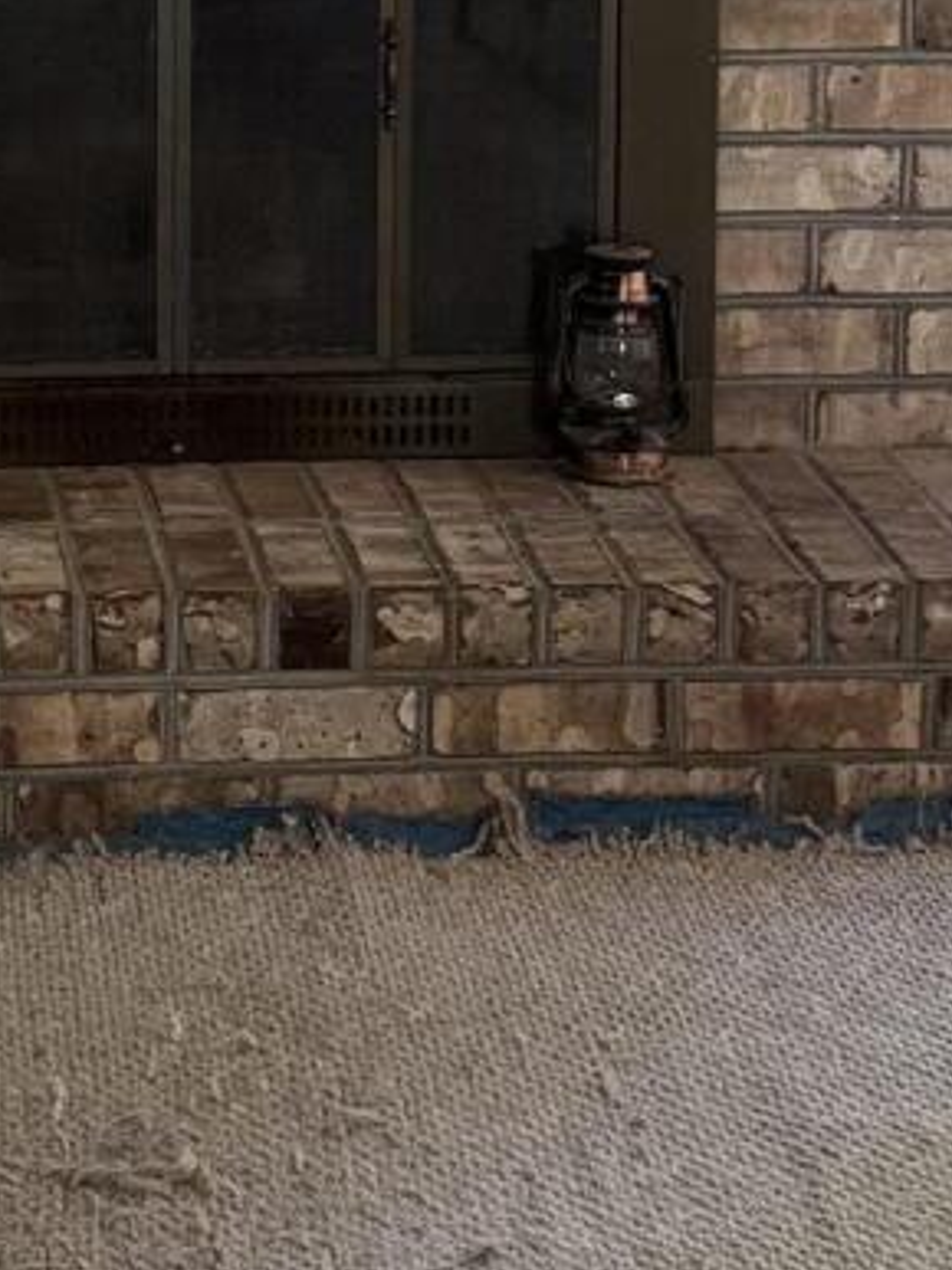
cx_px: -26
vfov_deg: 15.4
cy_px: -197
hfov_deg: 11.8
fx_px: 4549
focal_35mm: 124
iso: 400
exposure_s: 1/60
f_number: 1.78
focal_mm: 6.76
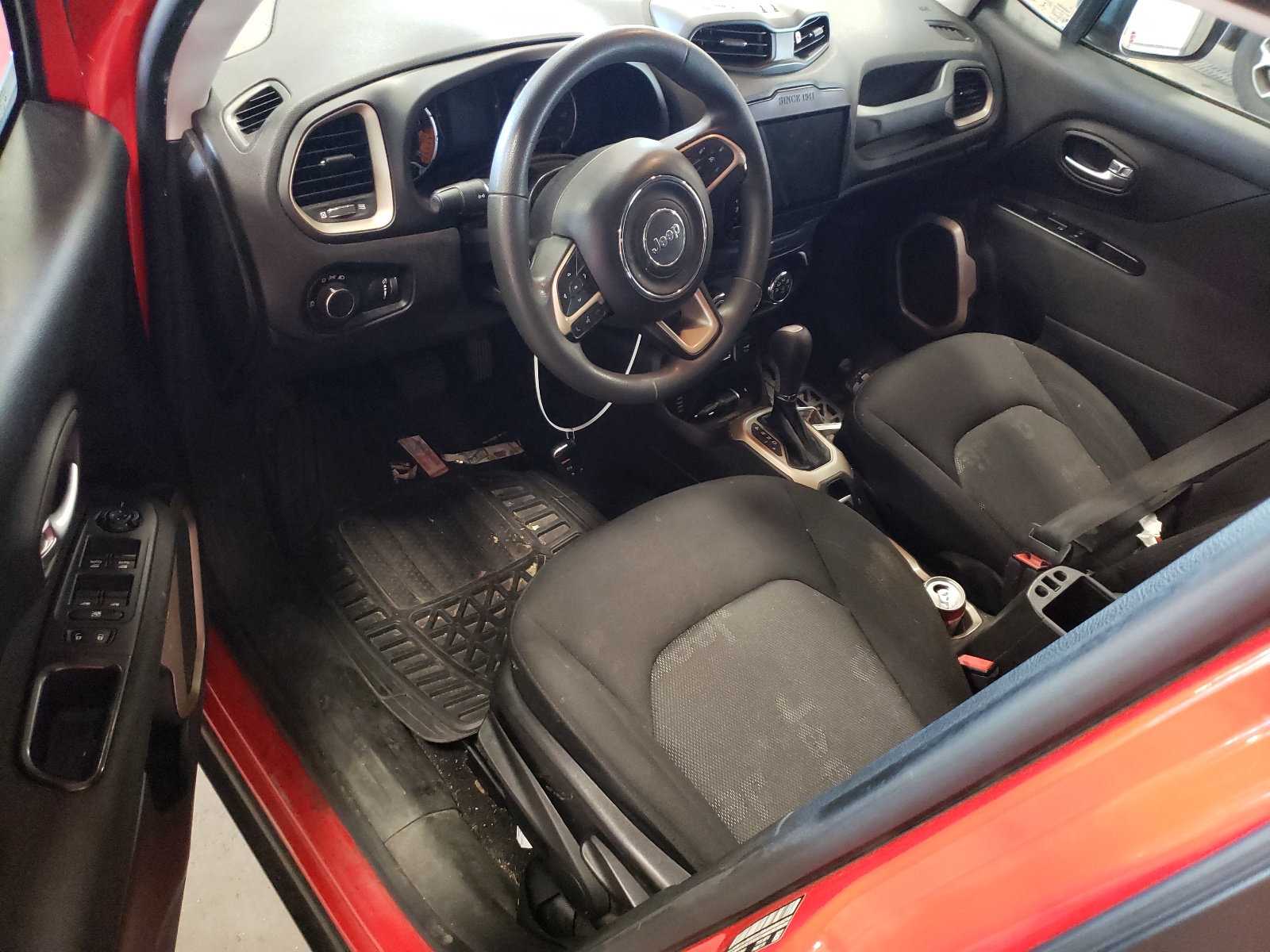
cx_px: 635
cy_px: 476
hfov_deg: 67.3
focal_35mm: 26
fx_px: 954
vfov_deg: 53.1
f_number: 1.5
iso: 552
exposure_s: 1/24
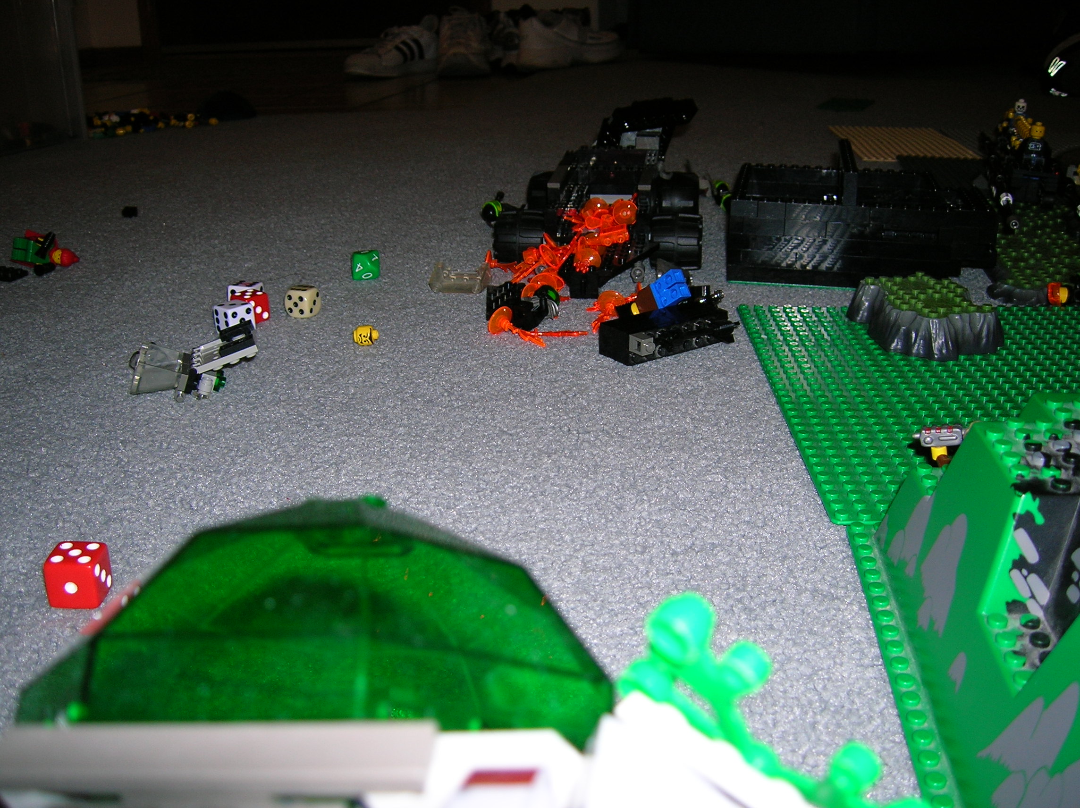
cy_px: 404
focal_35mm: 34
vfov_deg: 41.7
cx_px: 540
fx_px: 1060
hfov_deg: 54.0
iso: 50
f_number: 2.9
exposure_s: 1/60.1
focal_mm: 5.7
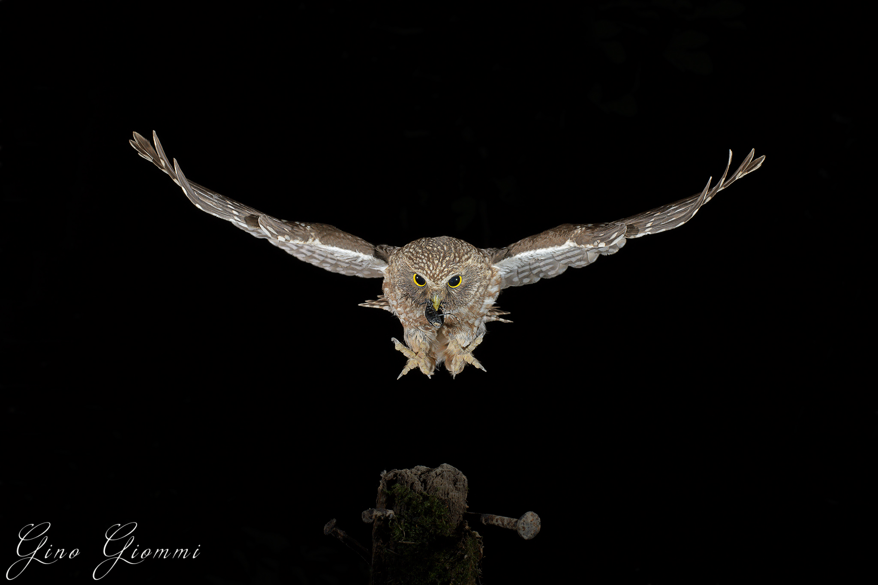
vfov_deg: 27.0
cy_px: 292
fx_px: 1219
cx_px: 439
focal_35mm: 50
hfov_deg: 39.6
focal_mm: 50
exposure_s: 1/200
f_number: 14
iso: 1000
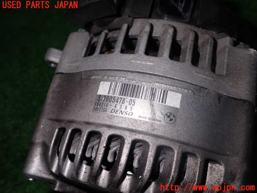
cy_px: 96
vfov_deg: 44.2
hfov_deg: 56.8
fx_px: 238
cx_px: 128
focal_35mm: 32
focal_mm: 5.79
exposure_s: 1/30
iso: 200
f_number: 9
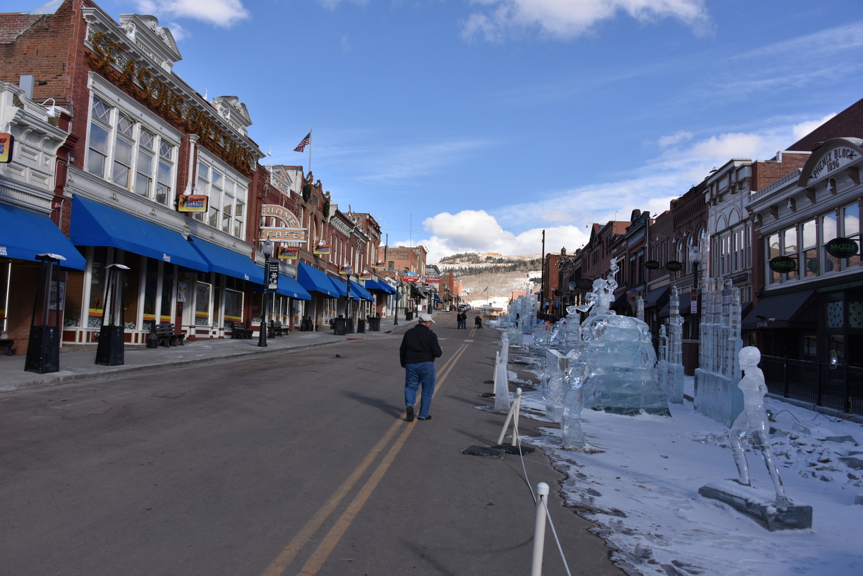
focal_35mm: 28
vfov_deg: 46.4
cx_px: 432
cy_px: 288
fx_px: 671
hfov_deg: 65.5
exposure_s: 1/250
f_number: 8
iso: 100
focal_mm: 28
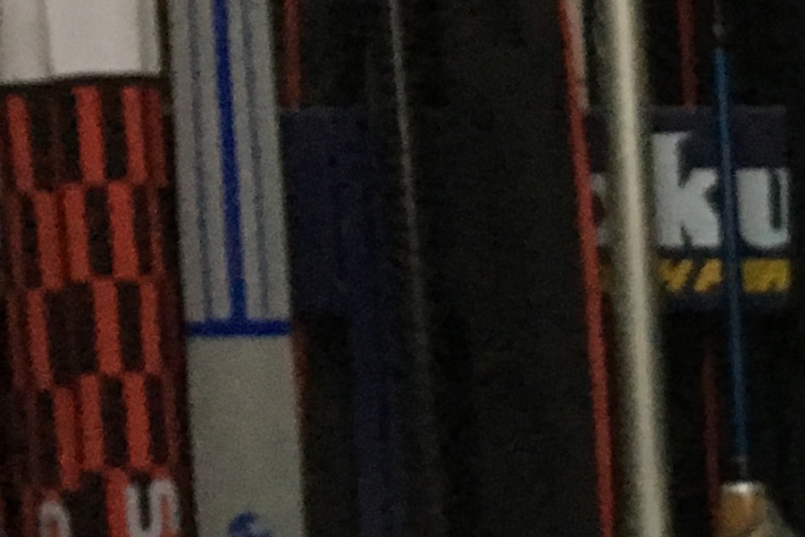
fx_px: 3019
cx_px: 1515
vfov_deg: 10.0
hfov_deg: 13.4
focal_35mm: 135
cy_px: 597
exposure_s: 1/25
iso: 200
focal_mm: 4.15
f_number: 2.2
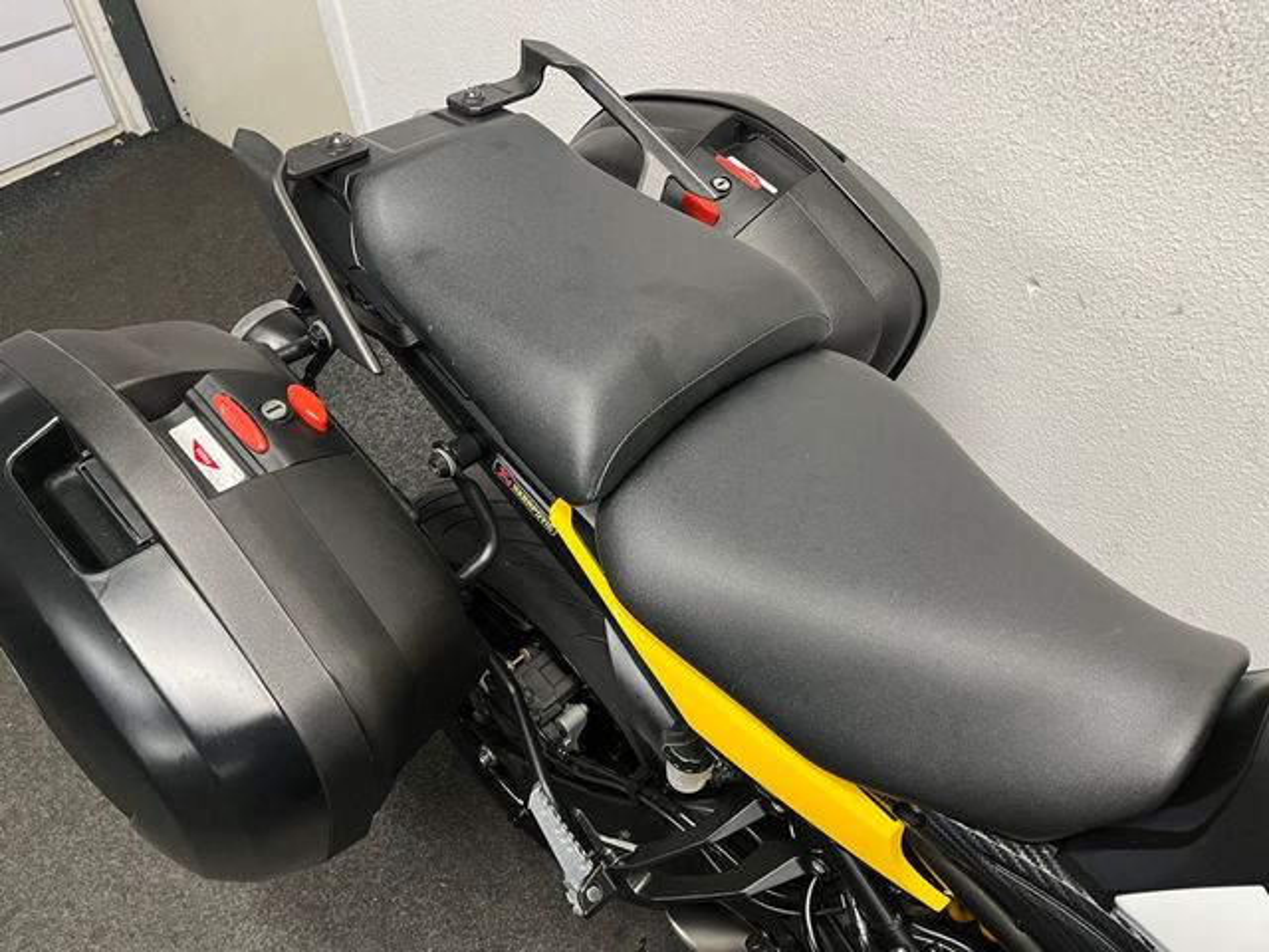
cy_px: 476
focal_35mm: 26
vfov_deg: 53.1
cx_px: 634
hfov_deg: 67.3
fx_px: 953
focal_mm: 5.1
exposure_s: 1/50
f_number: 1.6
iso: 160
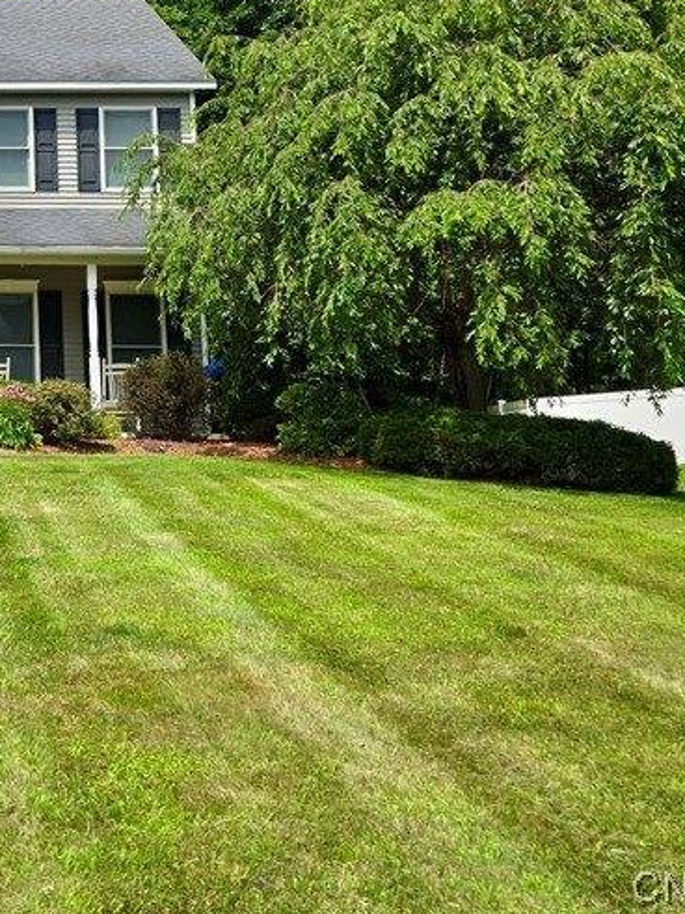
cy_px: 214
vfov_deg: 38.5
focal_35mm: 48
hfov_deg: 26.1
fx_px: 1267
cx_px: -190
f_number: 1.7
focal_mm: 6.3
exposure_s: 1/5447
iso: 80
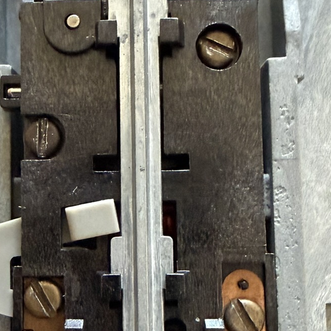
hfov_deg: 25.9
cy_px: 277
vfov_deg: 25.5
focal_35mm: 66
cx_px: 94
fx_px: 714
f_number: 2.2
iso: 800
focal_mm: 2.22
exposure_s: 1/60
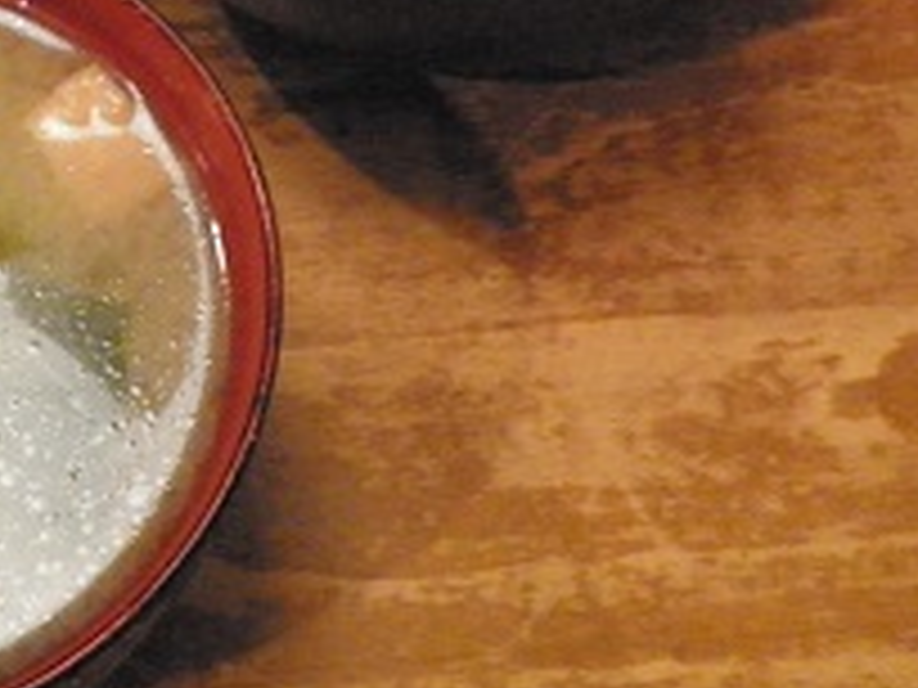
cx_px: 133
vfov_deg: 22.7
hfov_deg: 29.7
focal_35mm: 63
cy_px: 63
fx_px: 1671
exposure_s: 1/20
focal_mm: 4.9
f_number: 3.2
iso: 800
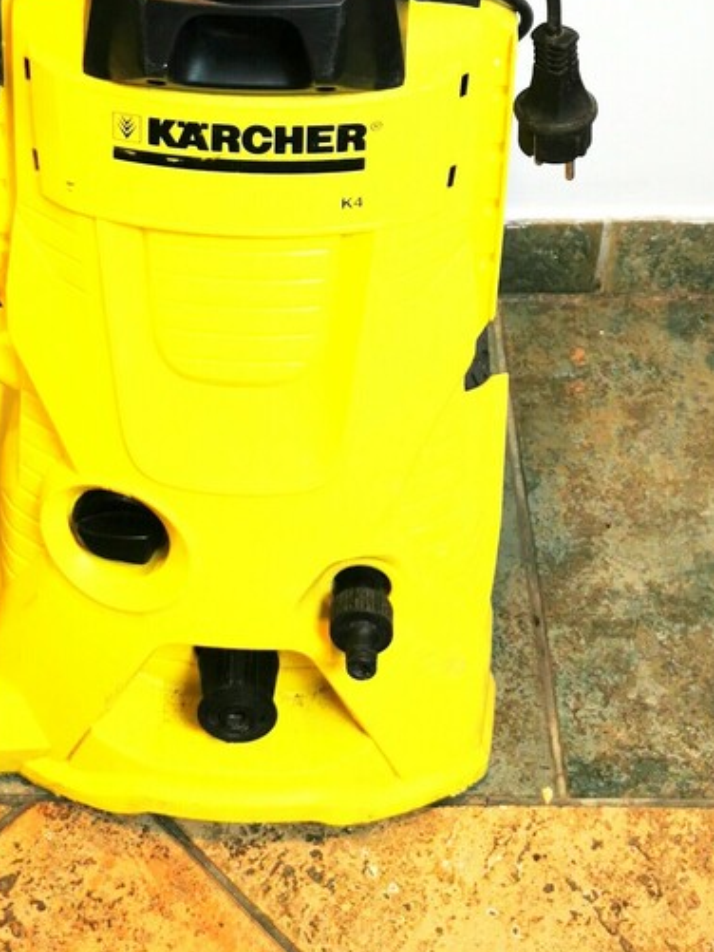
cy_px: -21
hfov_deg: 21.3
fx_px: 1897
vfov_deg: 26.5
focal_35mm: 69
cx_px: 249
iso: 125
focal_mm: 5.58
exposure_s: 1/50
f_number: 1.8
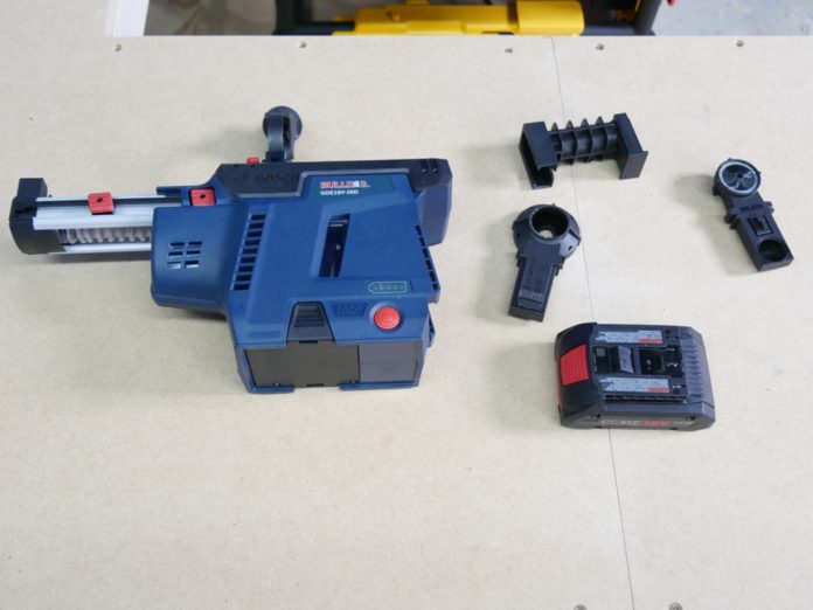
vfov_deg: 37.7
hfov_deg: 49.0
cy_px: 305
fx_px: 892
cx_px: 406
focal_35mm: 38
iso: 2000
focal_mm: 19
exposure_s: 1/60
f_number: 3.8
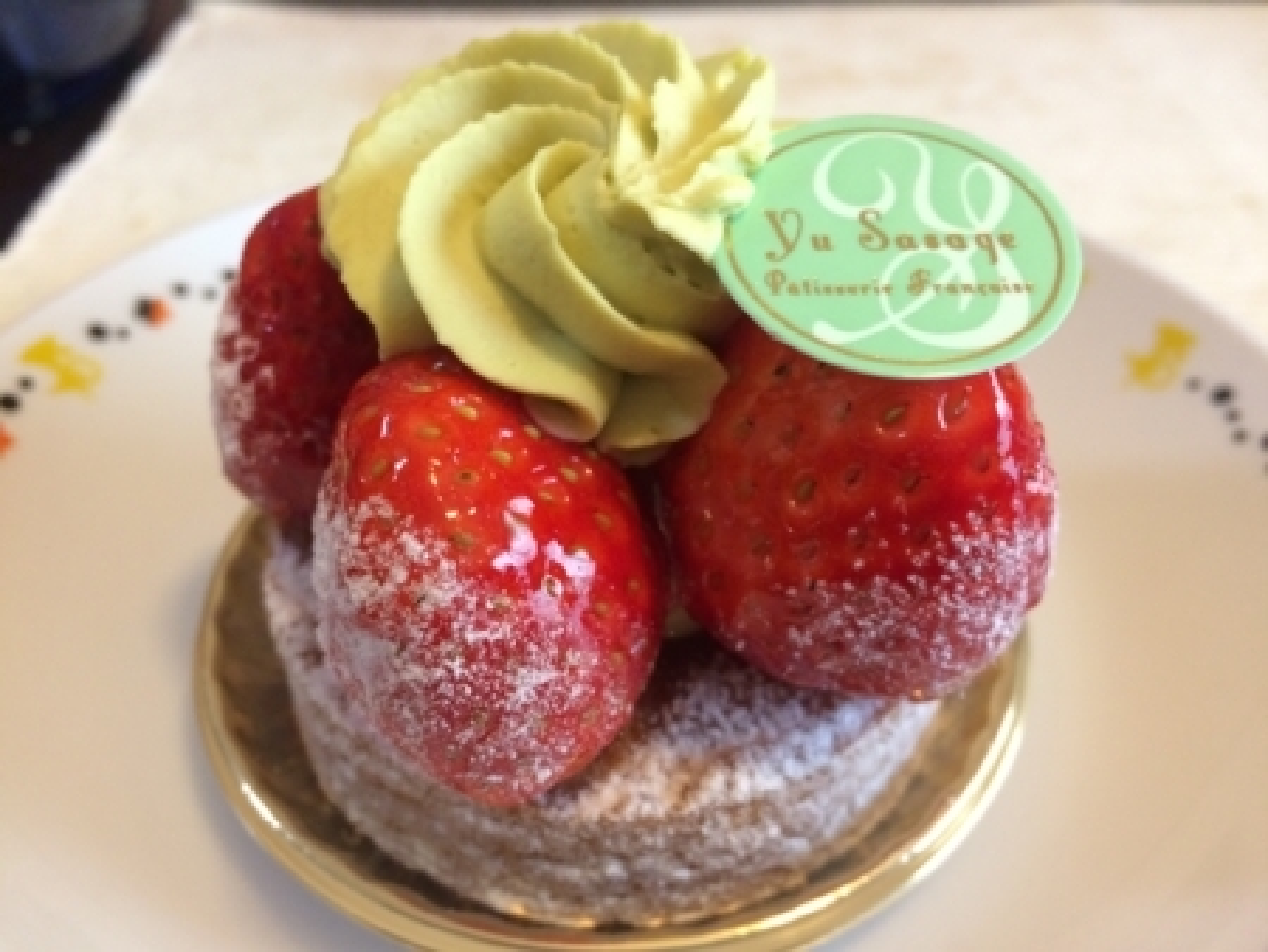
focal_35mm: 29
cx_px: 634
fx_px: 1063
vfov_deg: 48.3
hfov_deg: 61.6
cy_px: 476
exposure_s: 1/33
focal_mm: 4.15
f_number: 2.2
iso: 250
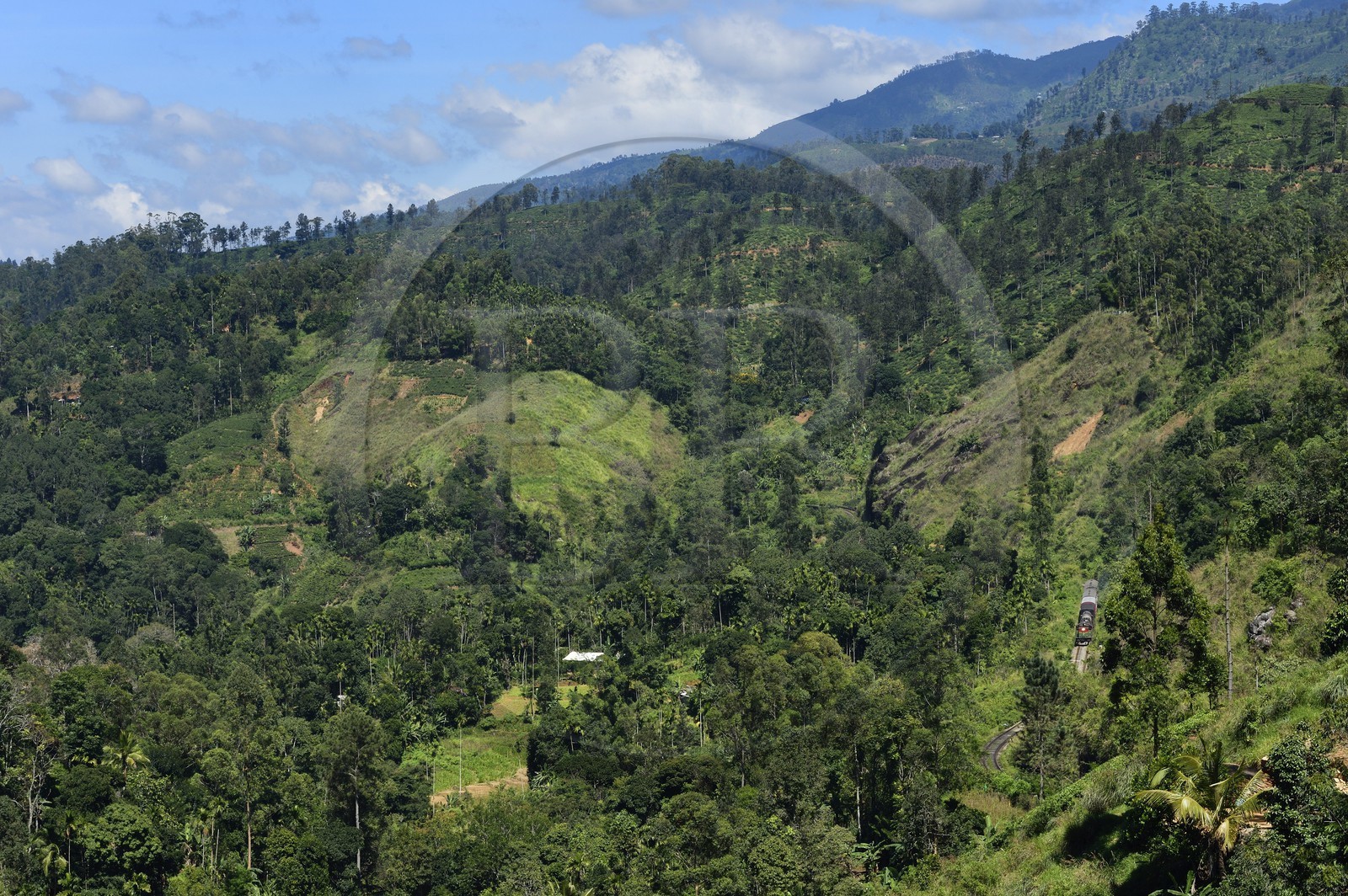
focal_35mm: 80
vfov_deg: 17.0
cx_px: 674
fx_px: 2993
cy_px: 448
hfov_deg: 25.4
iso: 400
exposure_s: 1/400
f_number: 13
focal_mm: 80
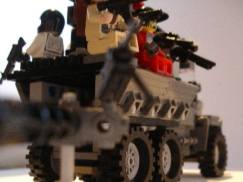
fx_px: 386
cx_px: 105
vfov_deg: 26.3
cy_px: 134
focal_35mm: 55
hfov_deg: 34.9
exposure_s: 1/9
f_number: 2.8
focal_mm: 7.8
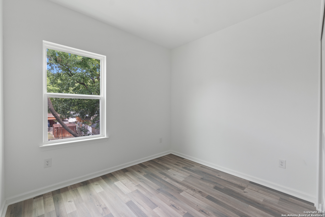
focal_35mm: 15
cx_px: 162
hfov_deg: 100.4
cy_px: 108
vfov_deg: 77.3
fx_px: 135
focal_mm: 10
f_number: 7.1
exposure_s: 2.5
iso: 400
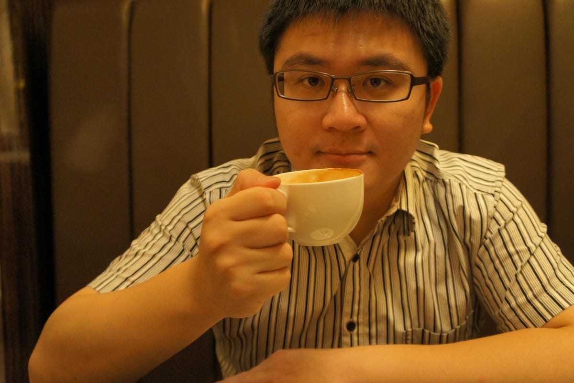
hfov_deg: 53.2
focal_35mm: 36
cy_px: 192
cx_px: 287
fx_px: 574
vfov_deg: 36.8
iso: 1600
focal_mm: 24
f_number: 4
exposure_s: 1/6
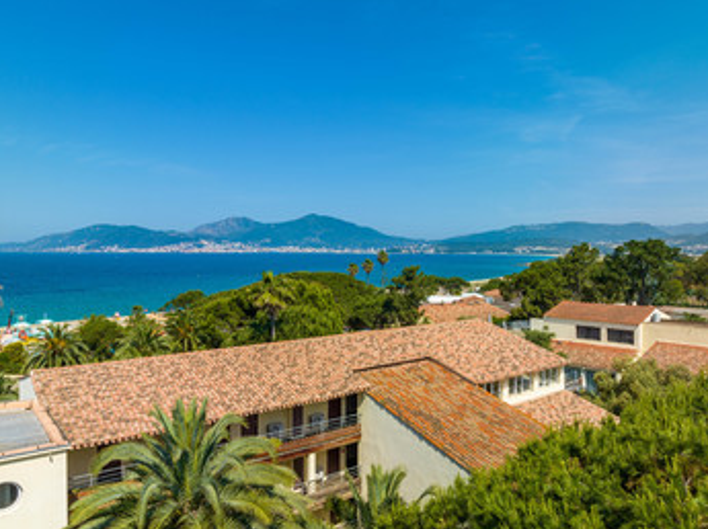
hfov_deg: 67.3
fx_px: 531
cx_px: 335
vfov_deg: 52.9
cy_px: 248
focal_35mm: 26
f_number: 11
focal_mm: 12.3
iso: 100
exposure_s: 1/160
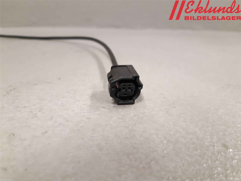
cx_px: 120
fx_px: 181
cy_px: 90
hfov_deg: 67.3
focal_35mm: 26
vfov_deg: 53.1
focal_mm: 3.93
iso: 250
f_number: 1.7
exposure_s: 1/50
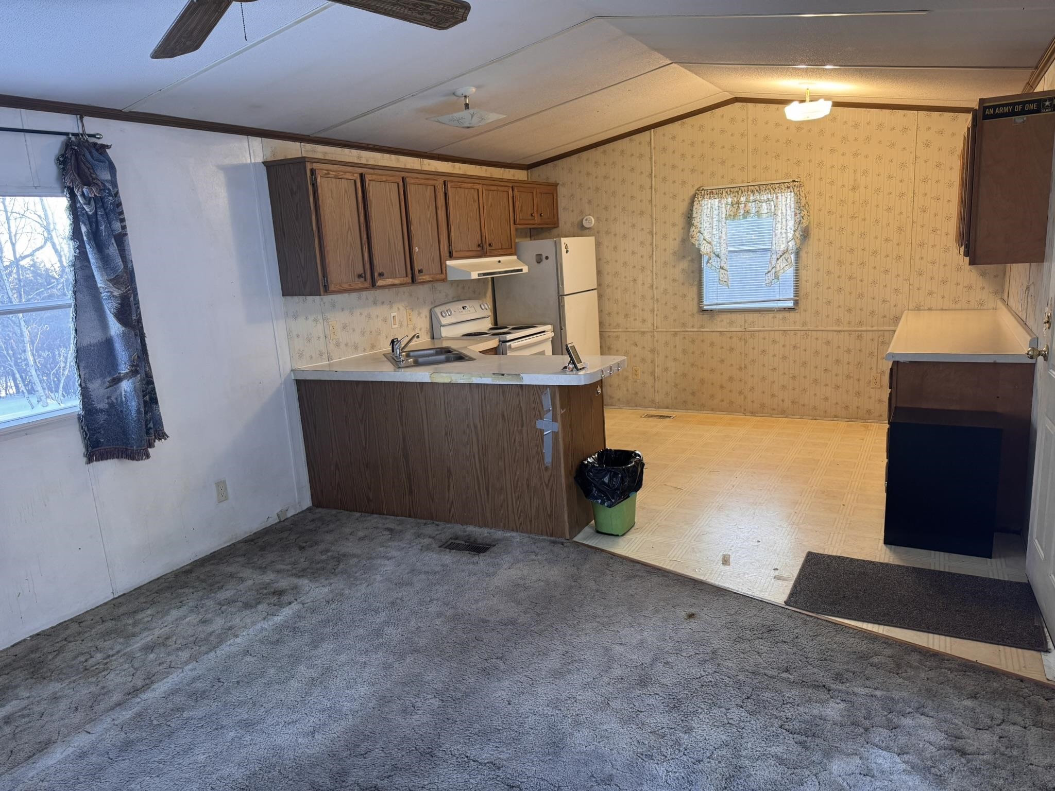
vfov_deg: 56.8
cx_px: 528
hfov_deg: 71.6
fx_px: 731
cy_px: 396
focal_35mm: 24
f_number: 1.78
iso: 200
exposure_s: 1/74
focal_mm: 6.76
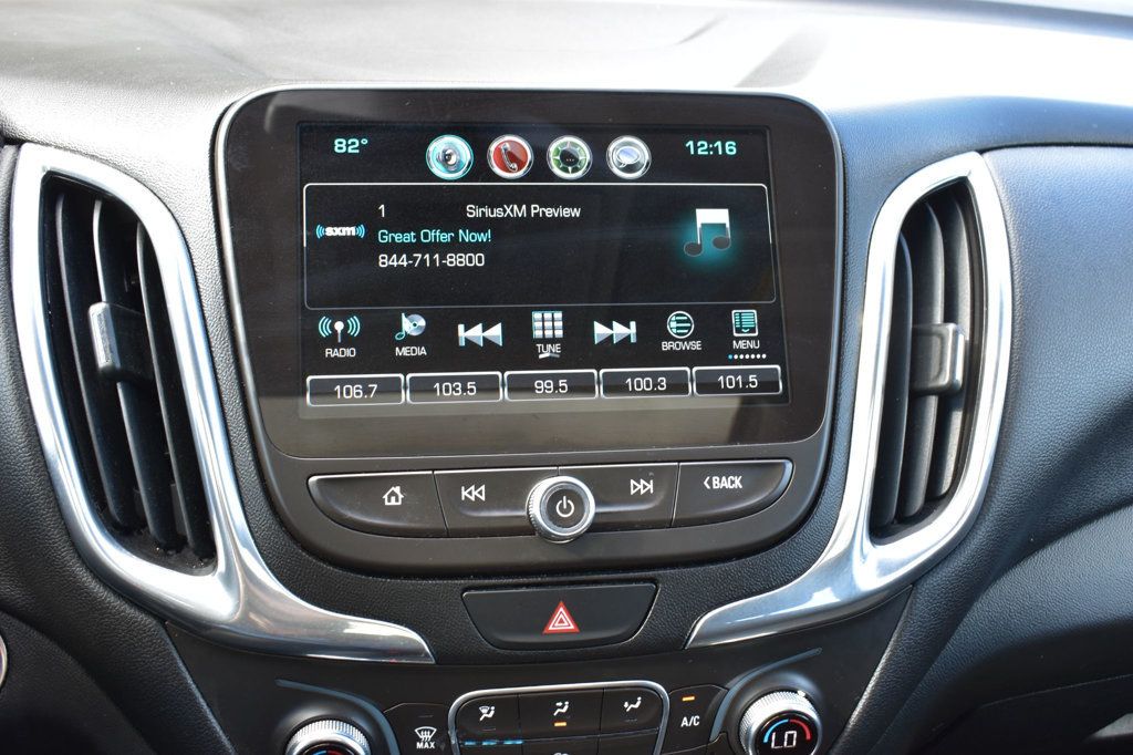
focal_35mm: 38
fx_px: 1180
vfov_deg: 35.5
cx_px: 566
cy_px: 378
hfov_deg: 51.3
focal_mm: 25
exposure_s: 1/30
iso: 400
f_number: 7.1
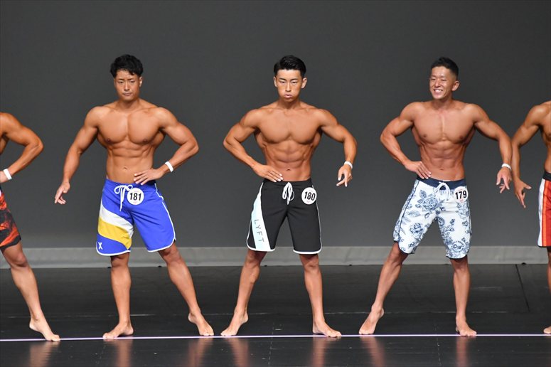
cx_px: 276
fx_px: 4819
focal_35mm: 315
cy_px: 184
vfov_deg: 4.4
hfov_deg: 6.5
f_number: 5.6
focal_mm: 210
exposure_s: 1/400
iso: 5000
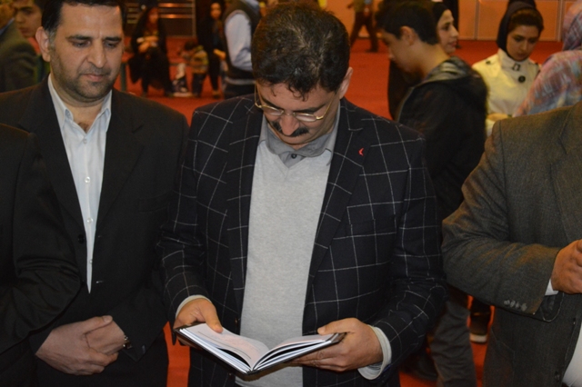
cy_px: 194
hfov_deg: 33.4
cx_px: 291
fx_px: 969
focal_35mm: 60
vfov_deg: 22.6
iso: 3200
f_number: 5.3
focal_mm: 40
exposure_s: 1/60
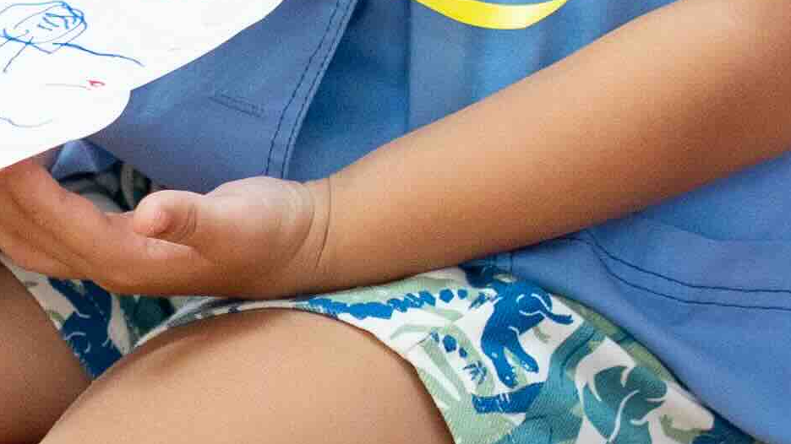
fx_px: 13735
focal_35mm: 655
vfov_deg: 1.9
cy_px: 462
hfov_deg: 3.3
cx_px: -164
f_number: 3.2
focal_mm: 85
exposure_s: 1/200
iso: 640
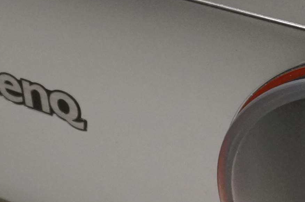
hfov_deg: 10.9
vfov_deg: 7.4
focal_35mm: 185
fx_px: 1566
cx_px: 365
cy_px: 84
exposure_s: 1/60
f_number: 4
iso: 800
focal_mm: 22
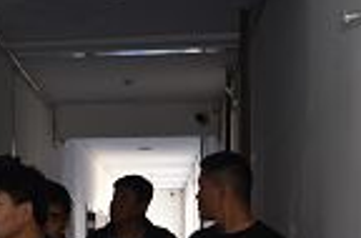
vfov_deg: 12.0
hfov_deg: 17.9
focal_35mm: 110
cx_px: -55
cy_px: 308
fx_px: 1099
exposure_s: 1/60
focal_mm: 22
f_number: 3.8
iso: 800
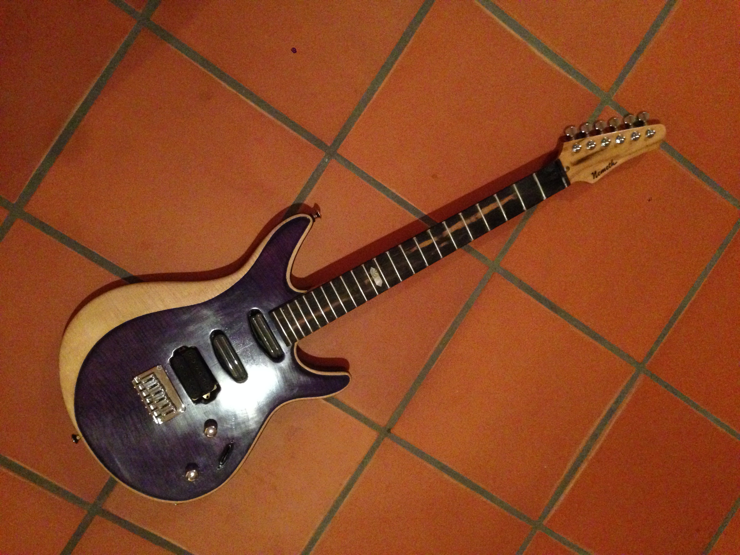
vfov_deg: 42.9
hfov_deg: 55.4
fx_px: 705
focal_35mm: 33
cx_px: 370
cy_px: 278
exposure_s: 1/17
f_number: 2.4
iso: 800
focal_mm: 4.12
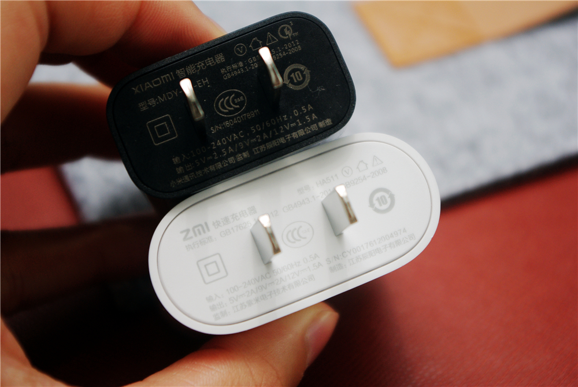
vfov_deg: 16.7
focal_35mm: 82
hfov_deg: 24.7
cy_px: 194
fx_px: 1318
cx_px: 289
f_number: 5.6
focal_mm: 55
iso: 200
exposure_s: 1/90
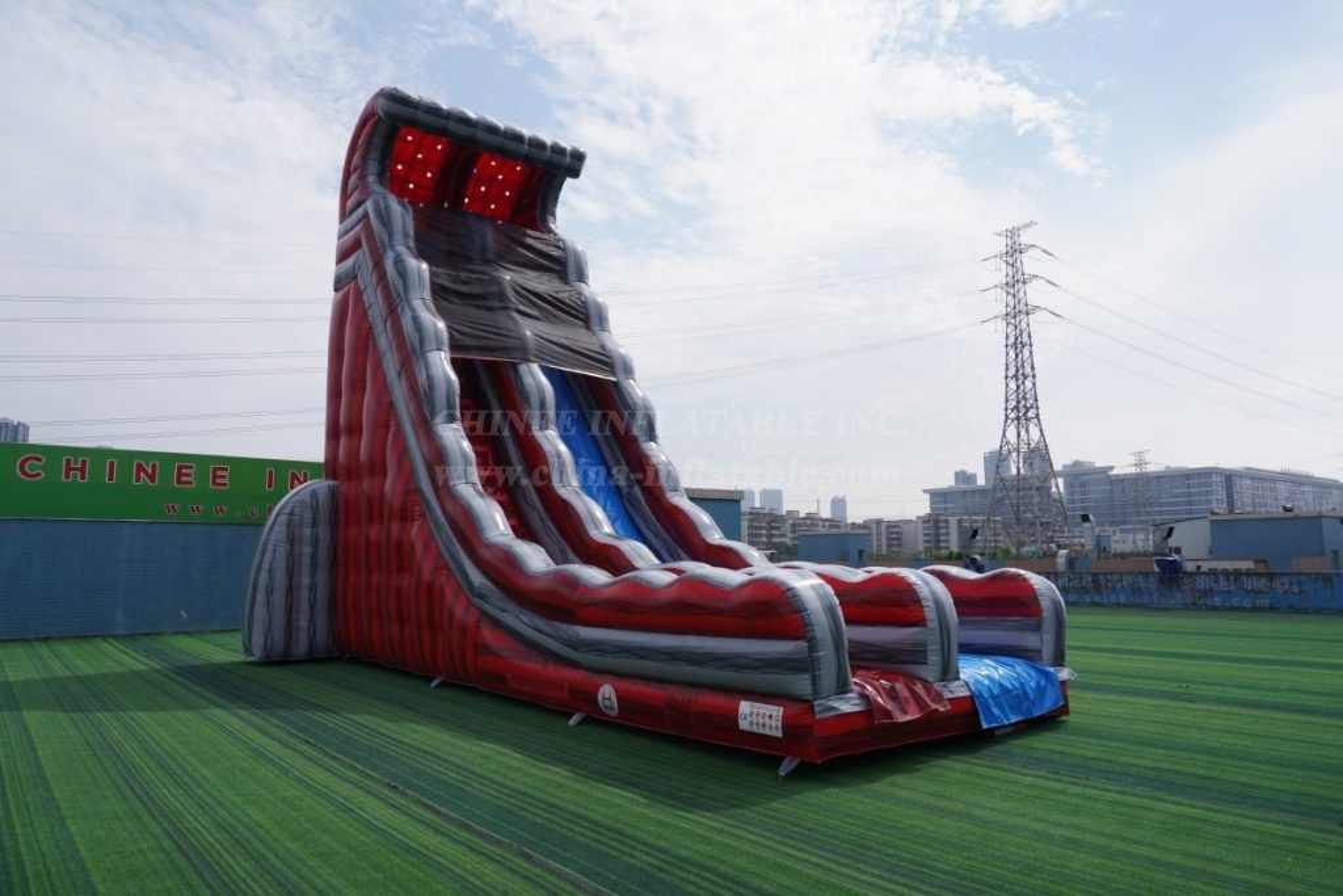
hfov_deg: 73.7
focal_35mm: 24
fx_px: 895
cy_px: 448
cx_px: 672
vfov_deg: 53.1
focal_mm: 16
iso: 100
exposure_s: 1/320
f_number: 8
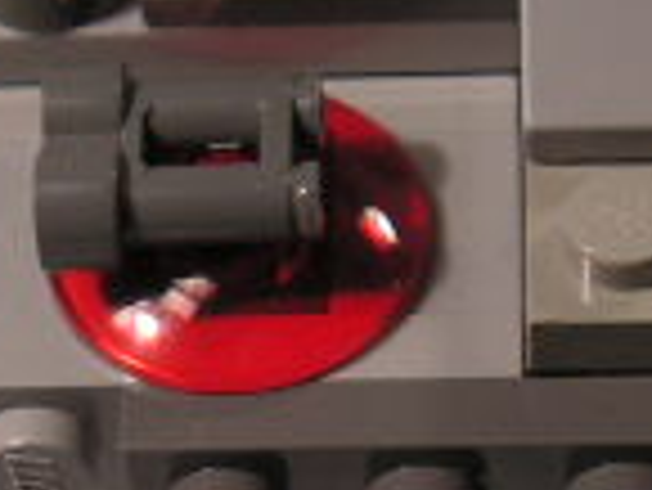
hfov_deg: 12.4
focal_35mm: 159
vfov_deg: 9.3
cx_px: 292
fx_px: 2997
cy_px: 387
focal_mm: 6
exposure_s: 1/50
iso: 64
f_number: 3.2
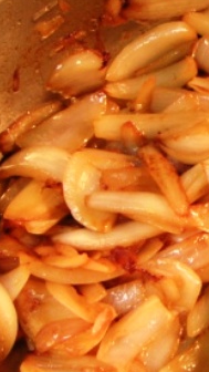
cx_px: 249
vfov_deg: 29.7
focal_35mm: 71
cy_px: 214
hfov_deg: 16.3
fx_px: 700
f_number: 2.9
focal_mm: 5.3
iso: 100
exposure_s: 1/20
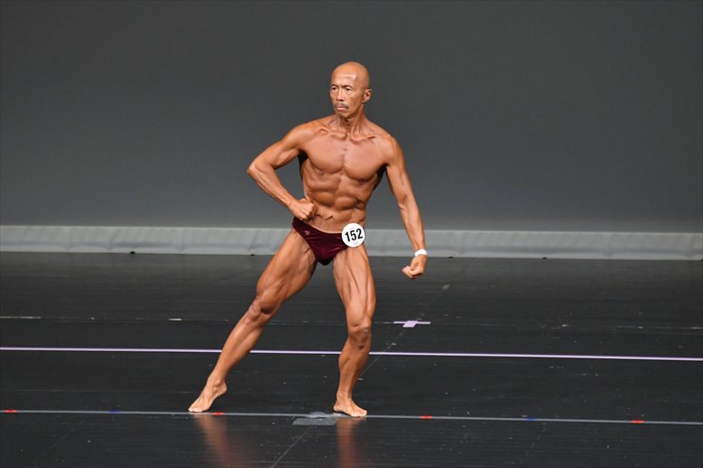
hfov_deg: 5.5
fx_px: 7319
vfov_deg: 3.7
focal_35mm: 375
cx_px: 352
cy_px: 234
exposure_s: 1/400
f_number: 5.6
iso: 4000
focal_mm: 250
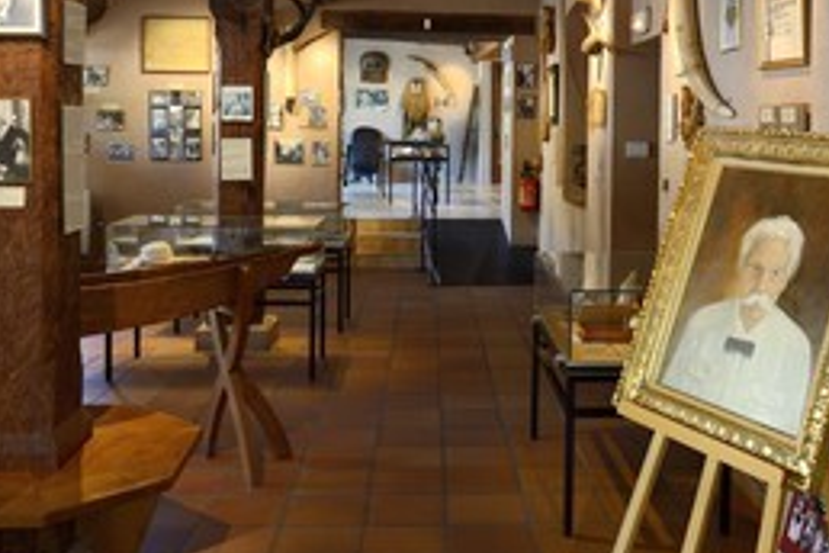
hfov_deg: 44.3
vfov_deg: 30.1
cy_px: 151
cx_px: 498
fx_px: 1013
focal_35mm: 44
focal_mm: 27
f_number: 5
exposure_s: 1/30
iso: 1600
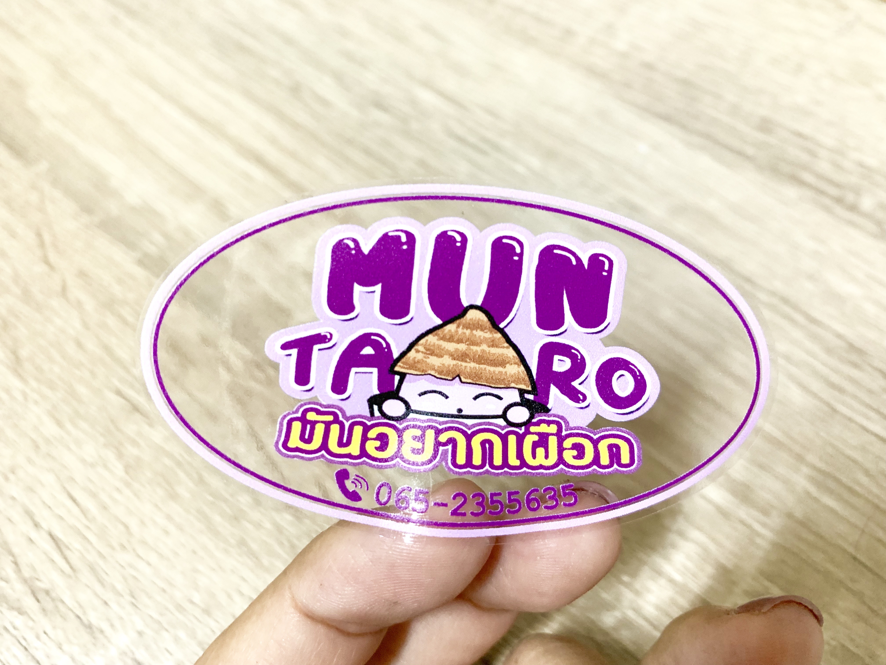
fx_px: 665
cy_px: 332
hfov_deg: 67.3
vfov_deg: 53.1
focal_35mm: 26
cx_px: 443
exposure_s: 1/50
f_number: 1.8
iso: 250
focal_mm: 4.25
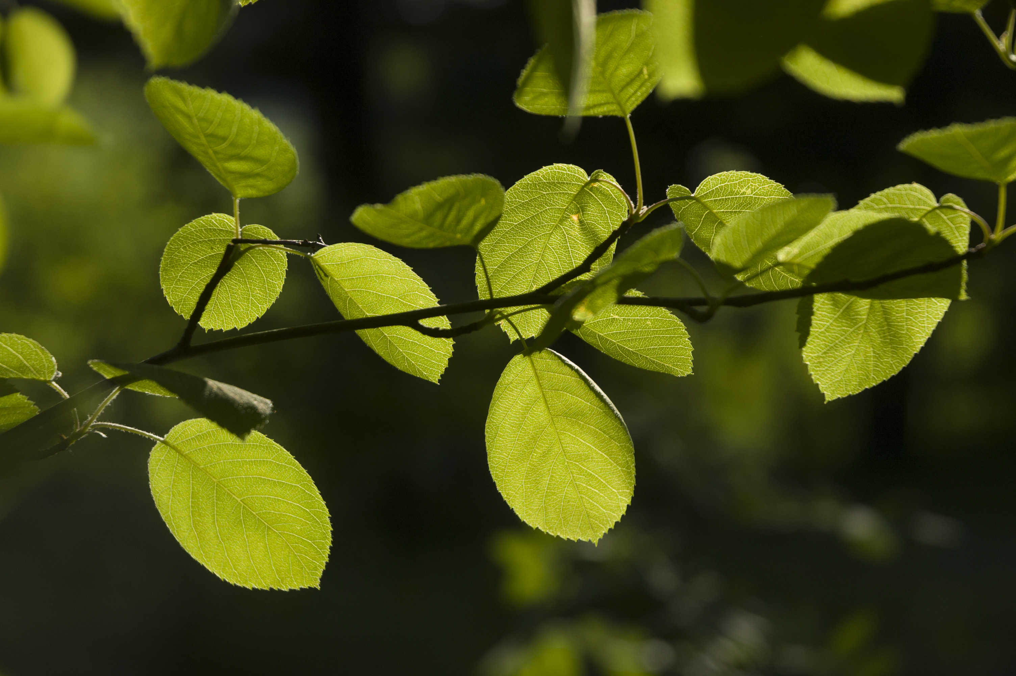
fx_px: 2961
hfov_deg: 19.5
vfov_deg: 13.0
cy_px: 338
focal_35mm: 105
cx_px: 508
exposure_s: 1/500
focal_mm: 70
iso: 200
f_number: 5.6
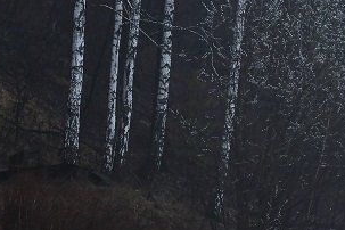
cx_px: 145
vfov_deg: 6.1
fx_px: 2157
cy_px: 138
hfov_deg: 9.1
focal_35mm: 225
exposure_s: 1/125
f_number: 4
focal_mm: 35
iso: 250
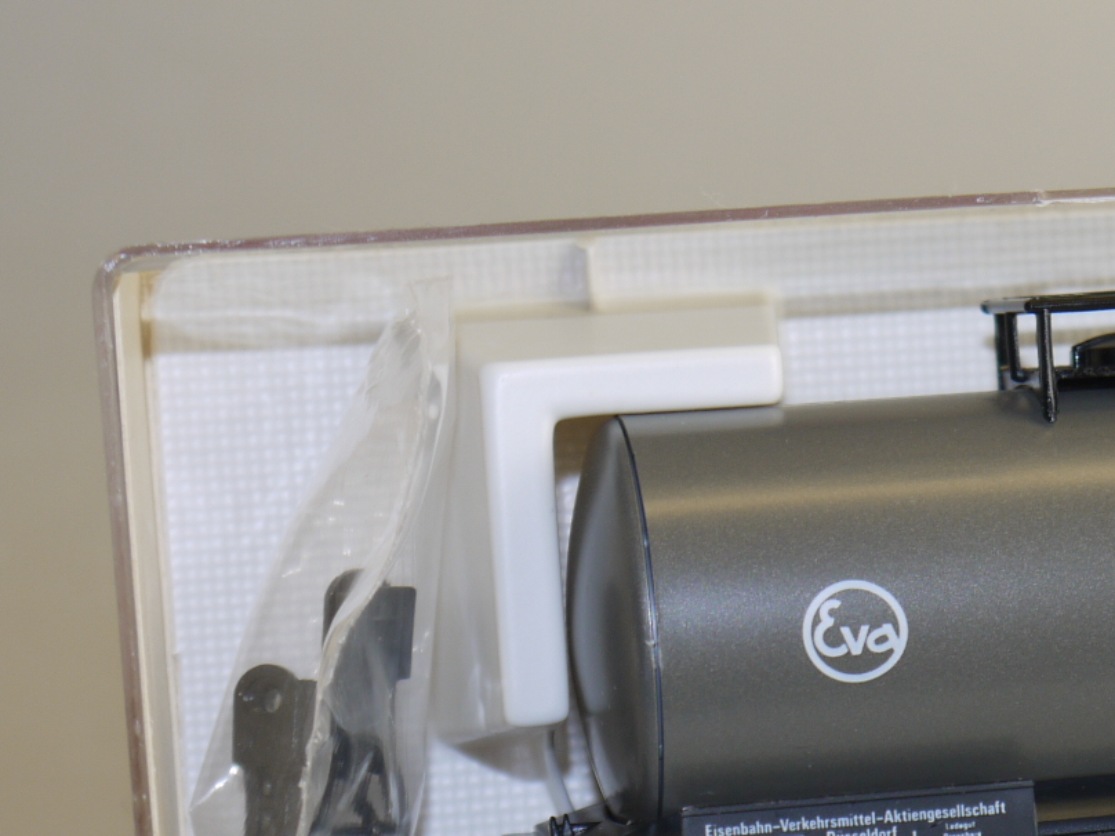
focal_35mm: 147
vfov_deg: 10.1
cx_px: 1257
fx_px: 4735
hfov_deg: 13.1
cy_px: 669
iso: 100
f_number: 4.9
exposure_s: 1/60
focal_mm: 29
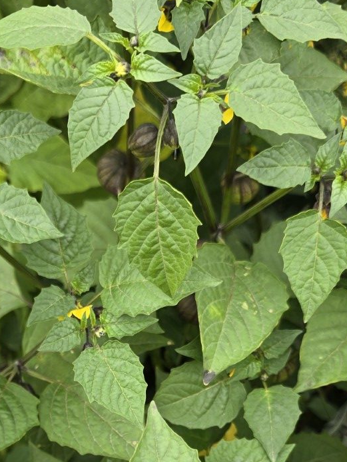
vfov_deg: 33.9
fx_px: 708
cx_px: 116
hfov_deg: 27.4
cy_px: 430
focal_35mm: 53
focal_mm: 6.3
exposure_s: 1/180
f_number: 1.7
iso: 16
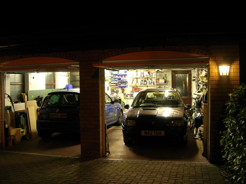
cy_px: 92
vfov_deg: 37.7
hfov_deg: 49.0
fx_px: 270
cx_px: 123
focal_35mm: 38
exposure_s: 1/2.8
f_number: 2.8
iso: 70
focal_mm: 7.8
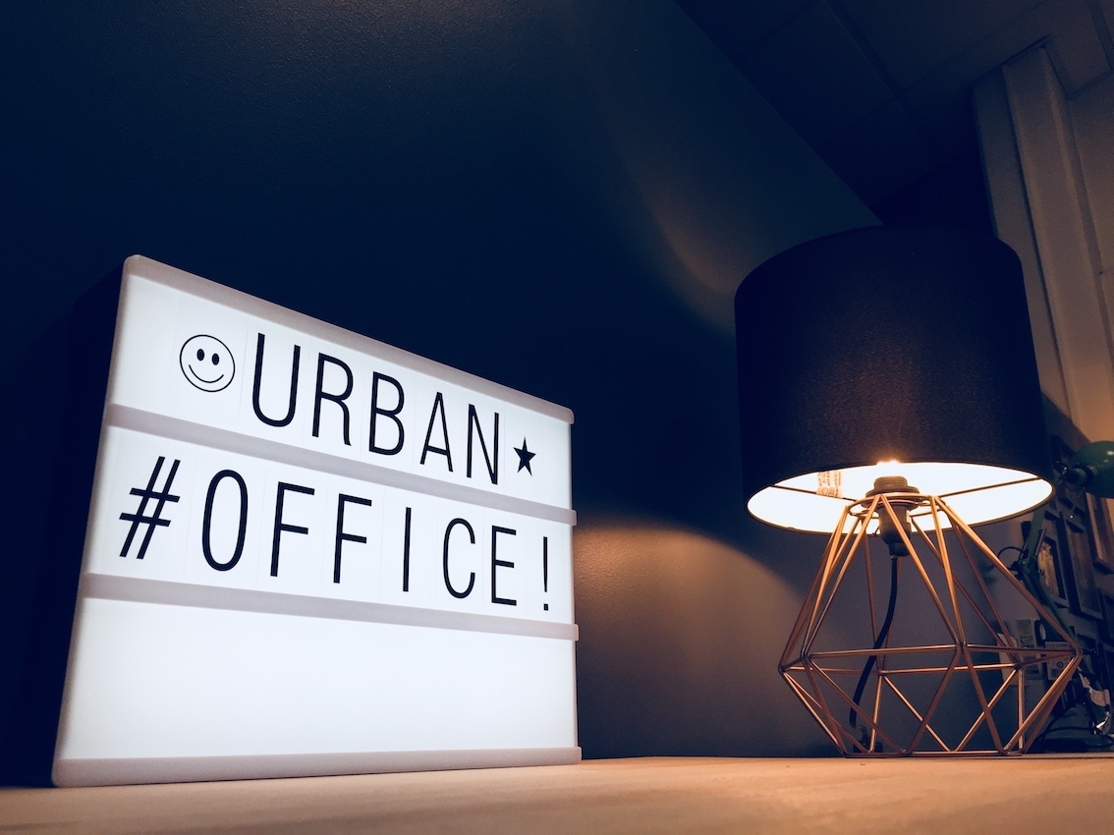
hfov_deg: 61.7
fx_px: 933
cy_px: 418
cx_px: 557
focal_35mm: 29
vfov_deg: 48.2
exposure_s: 1/100
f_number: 2.2
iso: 50
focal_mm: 4.15
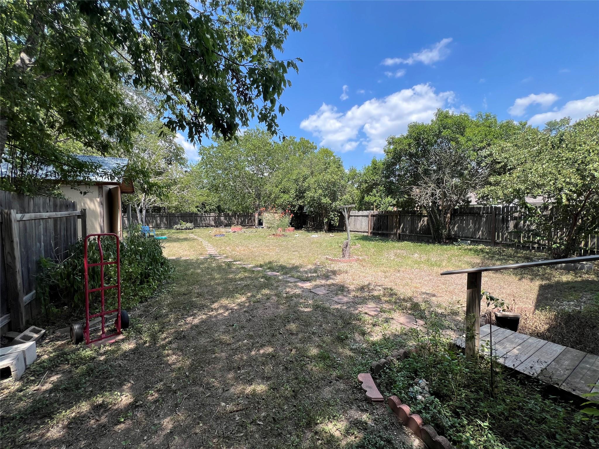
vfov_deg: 89.9
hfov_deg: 106.2
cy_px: 224
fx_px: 225
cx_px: 300
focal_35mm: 13
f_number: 1.8
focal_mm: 1.57
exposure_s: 1/747
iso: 32
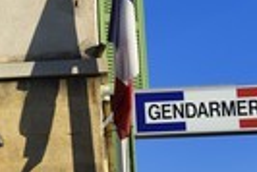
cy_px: 108
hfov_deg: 14.2
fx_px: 993
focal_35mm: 139
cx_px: -73
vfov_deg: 9.9
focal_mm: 44
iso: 400
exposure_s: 1/200
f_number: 18
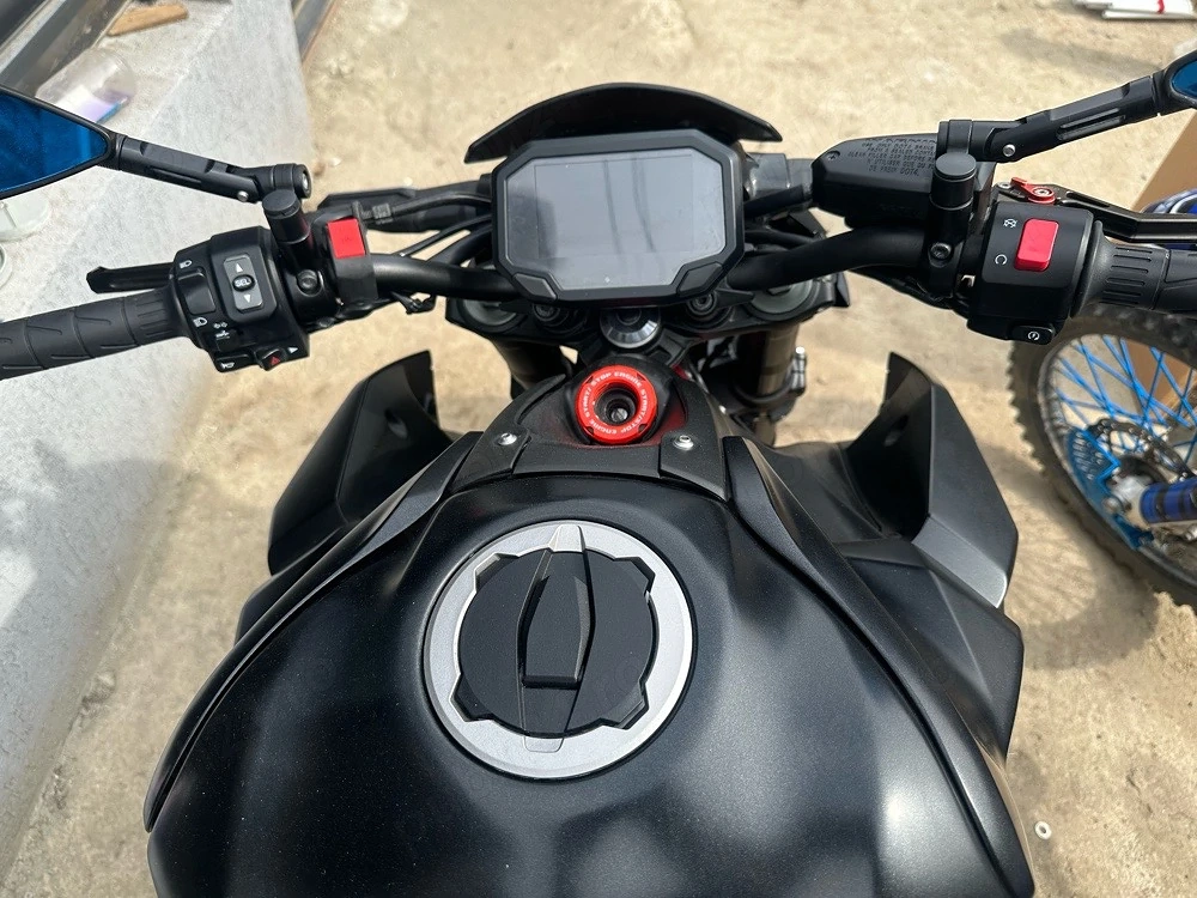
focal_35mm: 24
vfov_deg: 56.8
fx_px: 830
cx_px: 598
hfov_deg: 71.6
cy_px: 449
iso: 80
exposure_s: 1/1241
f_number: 1.78
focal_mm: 6.86
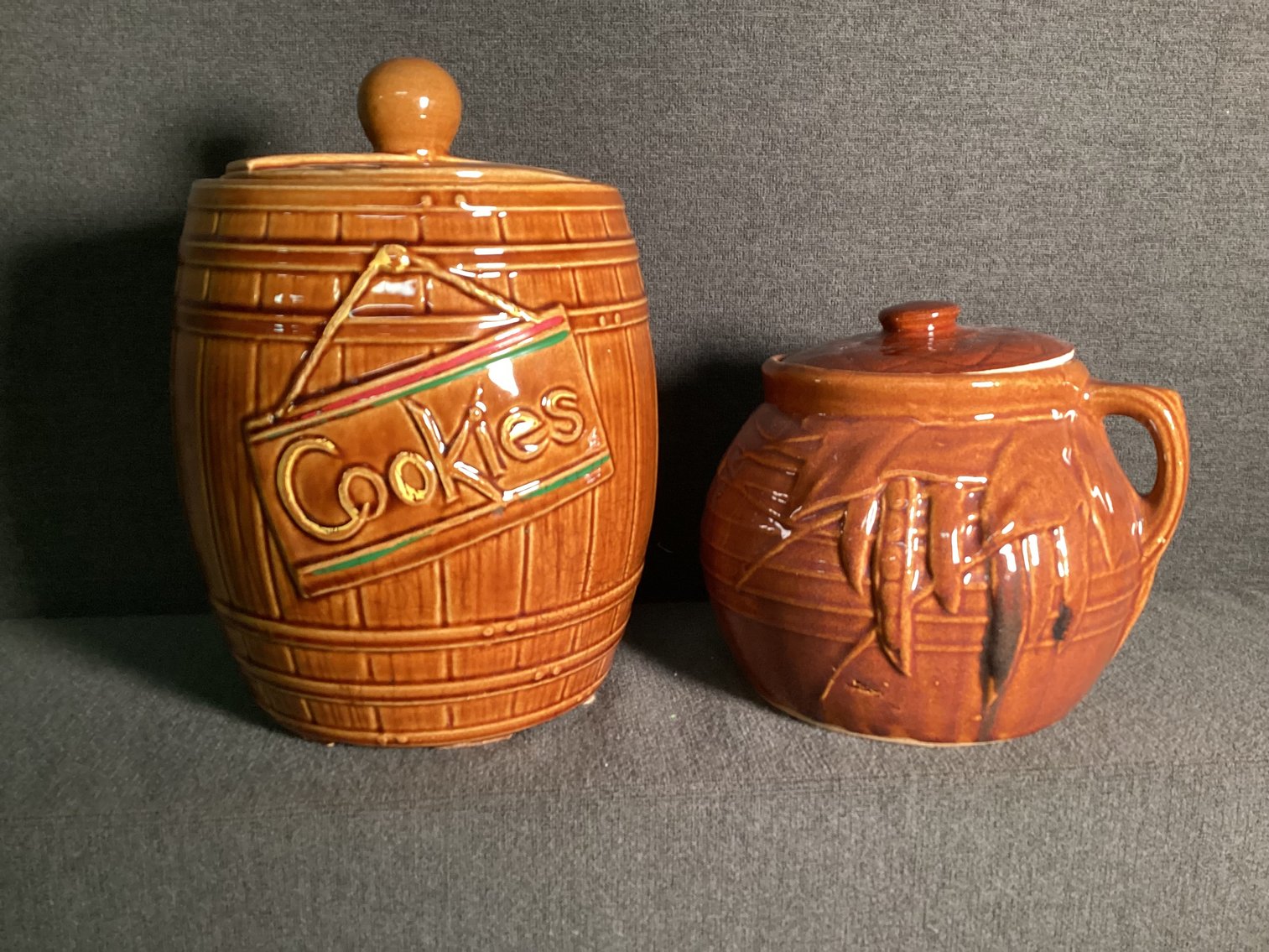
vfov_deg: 45.4
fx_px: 1137
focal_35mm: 31
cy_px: 476
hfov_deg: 58.3
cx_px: 634
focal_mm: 3.3
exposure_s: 1/40
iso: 250
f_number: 2.4
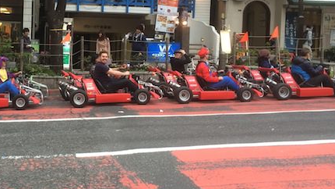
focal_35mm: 55
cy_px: 58
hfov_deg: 36.7
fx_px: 489
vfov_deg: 21.7
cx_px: 72
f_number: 2.2
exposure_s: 1/60
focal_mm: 4.12
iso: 40
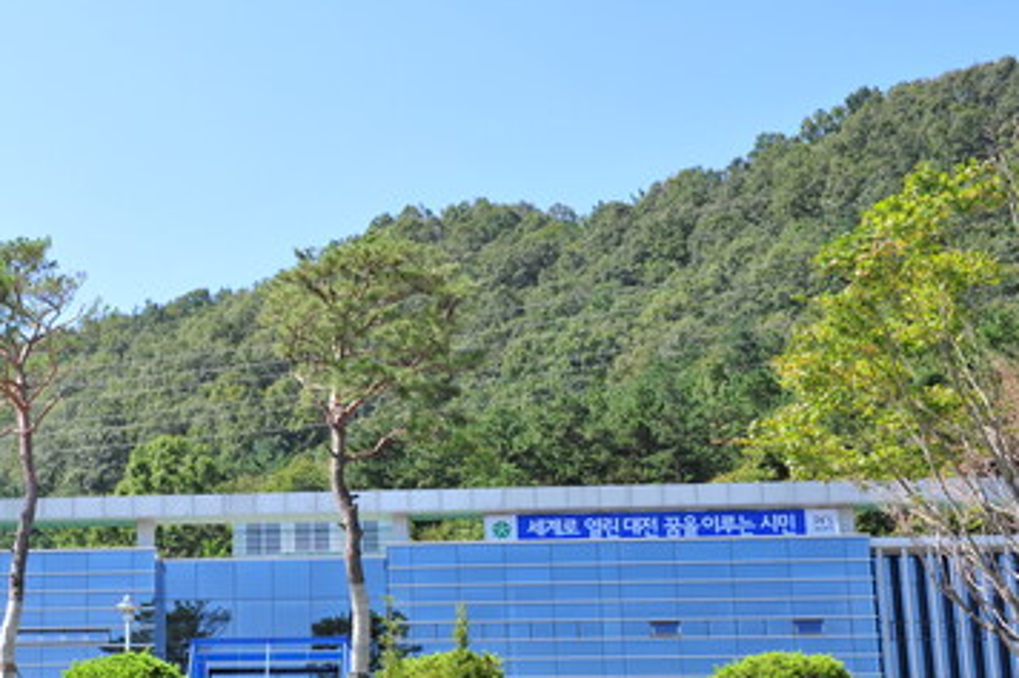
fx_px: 1811
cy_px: 508
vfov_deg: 21.0
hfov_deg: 30.5
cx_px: 169
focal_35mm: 64
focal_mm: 38
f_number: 8
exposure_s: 1/250
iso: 200
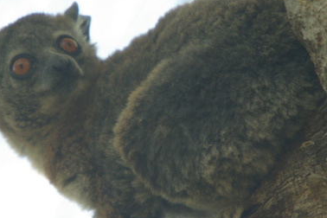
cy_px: 116
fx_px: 11535
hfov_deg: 1.6
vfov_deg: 1.1
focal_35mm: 1270
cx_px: 133
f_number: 6.7
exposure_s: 1/180
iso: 400
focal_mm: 500
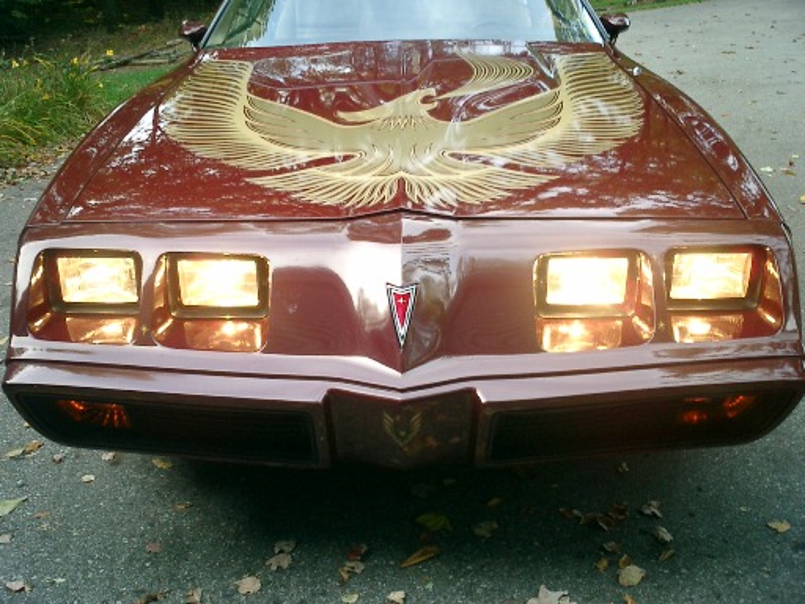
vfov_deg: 39.7
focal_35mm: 36
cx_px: 402
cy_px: 302
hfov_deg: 51.4
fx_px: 837
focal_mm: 7.5
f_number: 3.2
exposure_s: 1/50
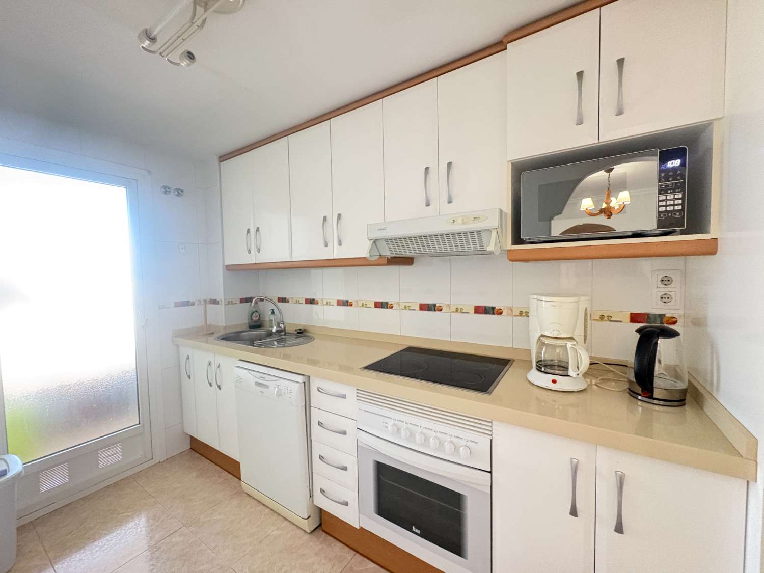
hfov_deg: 102.1
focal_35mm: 14
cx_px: 382
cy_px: 286
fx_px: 309
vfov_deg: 85.7
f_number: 2.2
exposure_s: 1/50
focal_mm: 2.22
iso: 800
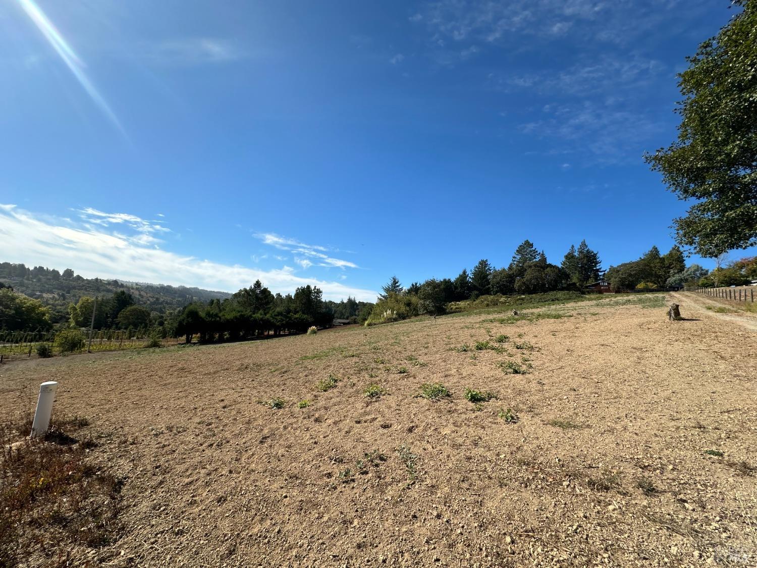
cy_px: 284
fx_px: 306
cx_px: 378
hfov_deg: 102.1
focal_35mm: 14
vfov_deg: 85.7
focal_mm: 2.22
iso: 50
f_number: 2.2
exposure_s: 1/2257
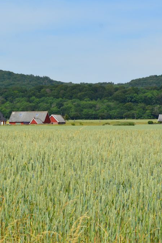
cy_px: 122
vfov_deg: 16.4
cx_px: 12
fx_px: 842
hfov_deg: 10.9
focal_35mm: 125
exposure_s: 1/500
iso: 250
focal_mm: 55
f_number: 11
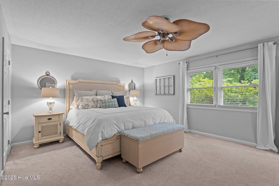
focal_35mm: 16
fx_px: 124
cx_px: 140
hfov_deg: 96.7
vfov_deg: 73.7
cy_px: 93
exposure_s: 1/1.67
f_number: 4
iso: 500
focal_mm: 16
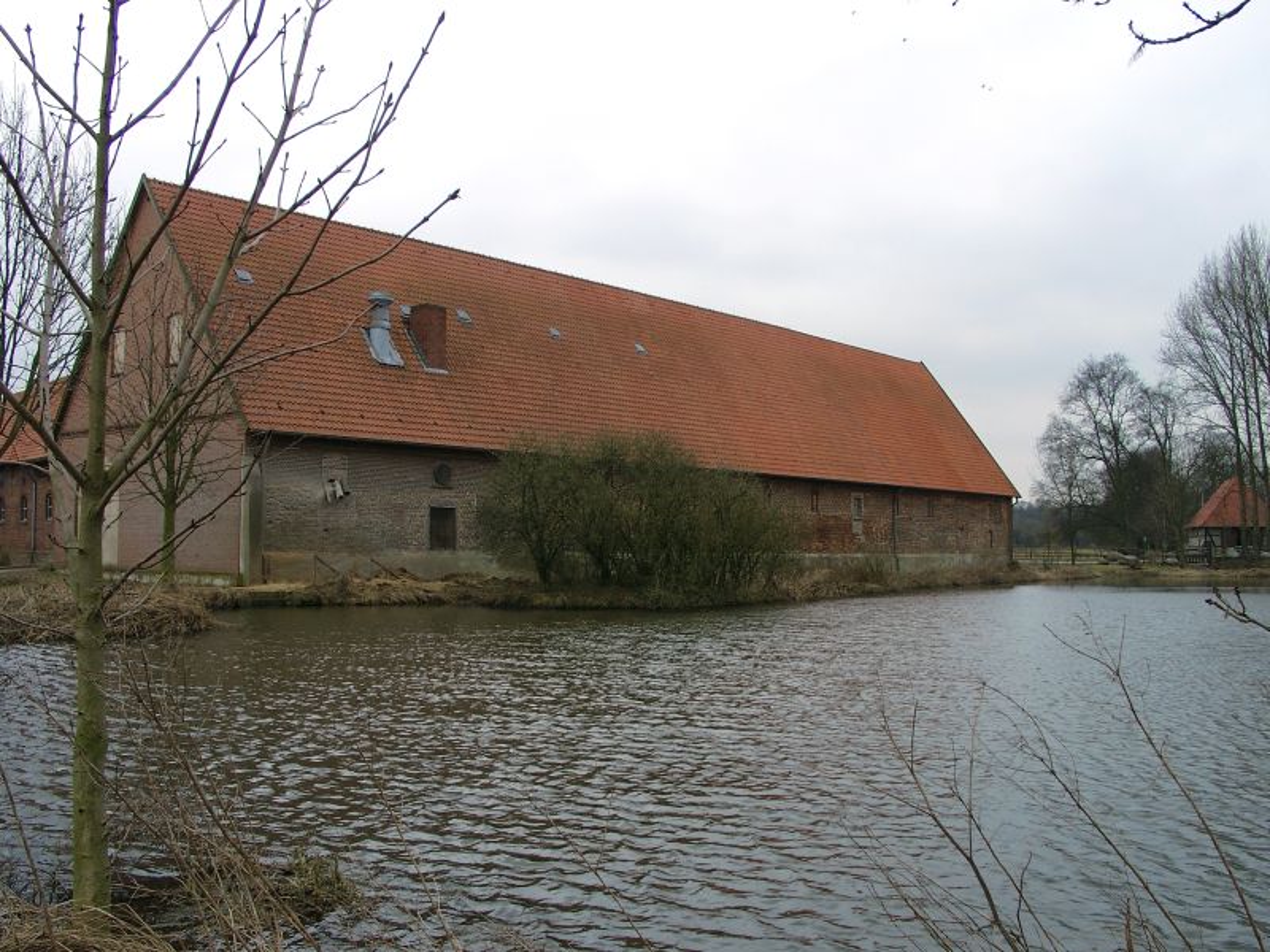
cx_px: 635
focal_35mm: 34
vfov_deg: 41.8
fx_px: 1247
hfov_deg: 54.0
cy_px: 476
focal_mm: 7.13
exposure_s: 1/154
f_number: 4
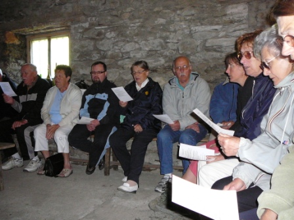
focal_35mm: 35
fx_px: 297
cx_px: 147
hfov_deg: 52.6
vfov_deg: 40.7
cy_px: 110
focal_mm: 5.2
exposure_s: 1/30
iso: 320
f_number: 2.8
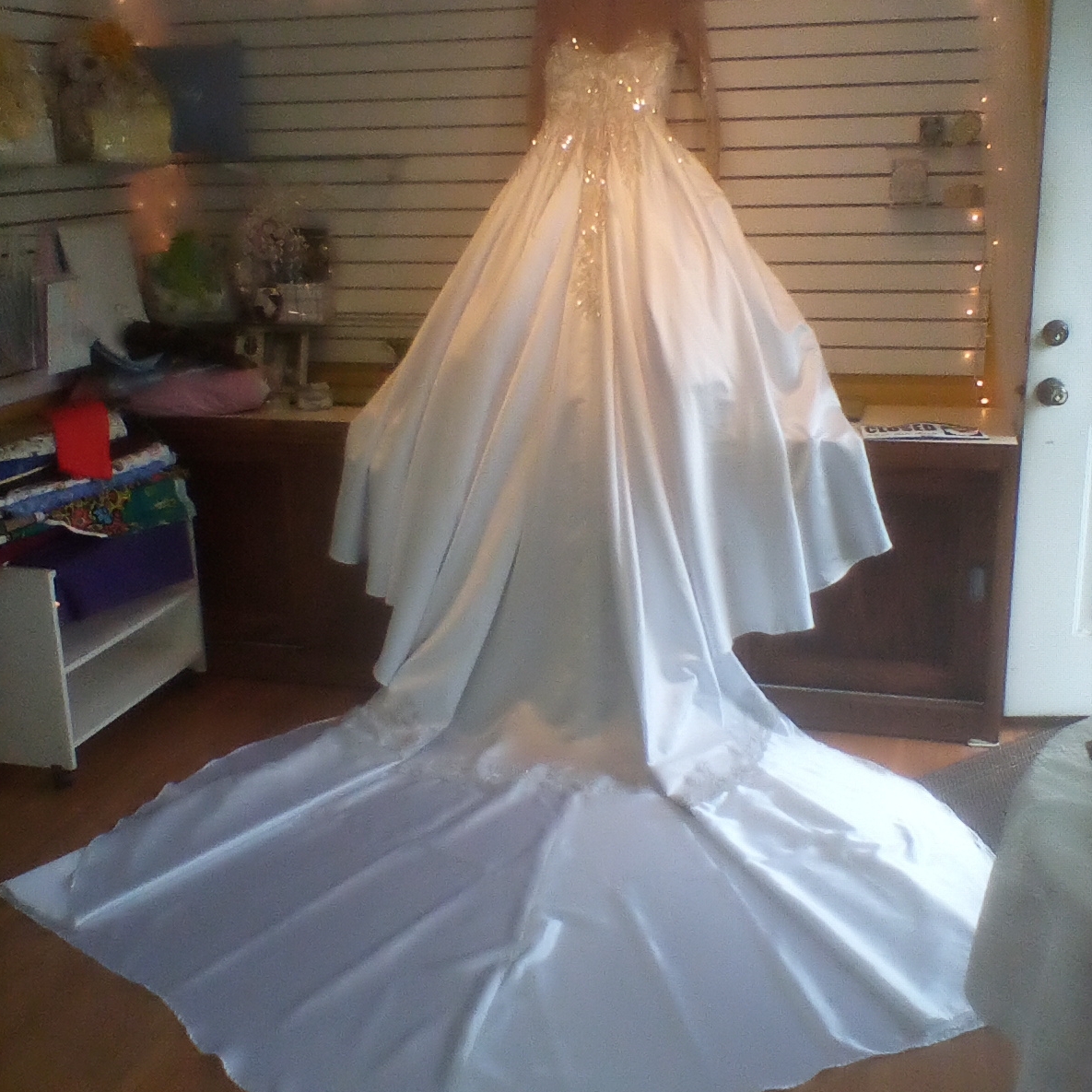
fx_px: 1321
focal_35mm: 37
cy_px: 479
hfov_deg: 44.9
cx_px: 548
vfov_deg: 44.8
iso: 192
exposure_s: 1/120
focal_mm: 2.38
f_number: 2.4
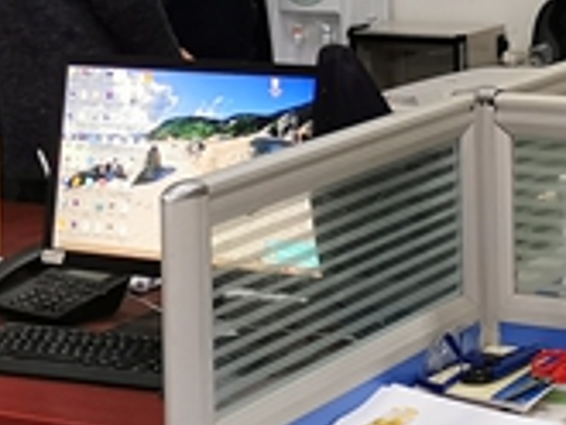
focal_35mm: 124
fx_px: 2029
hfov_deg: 15.8
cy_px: -123
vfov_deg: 11.7
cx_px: 422
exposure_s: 1/50
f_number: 1.8
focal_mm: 5.58
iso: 250
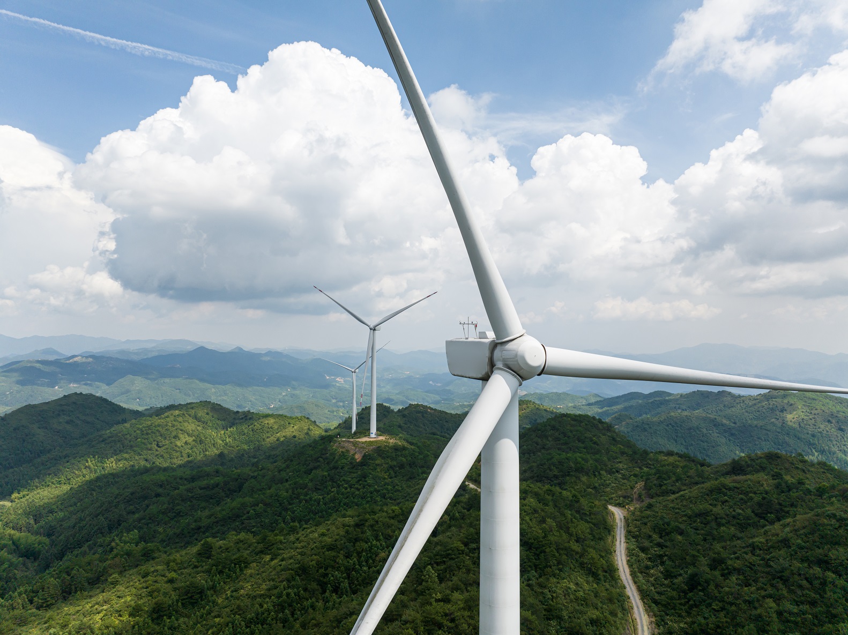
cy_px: 318
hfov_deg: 71.6
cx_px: 424
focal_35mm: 24
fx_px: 588
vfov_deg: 56.8
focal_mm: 12.29
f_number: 2.8
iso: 140
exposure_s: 1/400
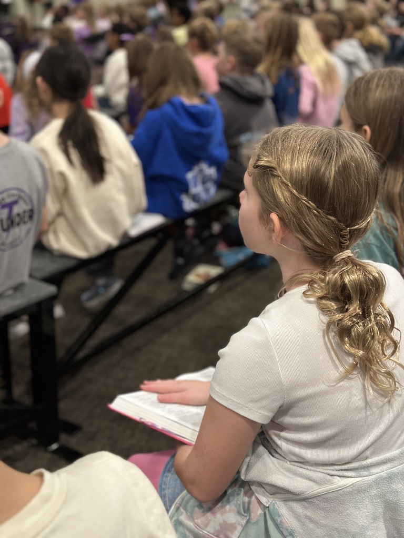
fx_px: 747
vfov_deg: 39.7
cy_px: 269
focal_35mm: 48
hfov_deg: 30.3
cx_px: 202
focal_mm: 6.86
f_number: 1.78
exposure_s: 1/60
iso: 200
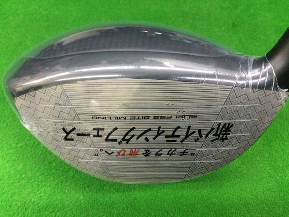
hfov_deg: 58.4
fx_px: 259
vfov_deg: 45.4
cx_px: 144
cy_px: 108
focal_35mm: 31
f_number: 2.4
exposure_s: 1/30
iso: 160
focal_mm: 3.3
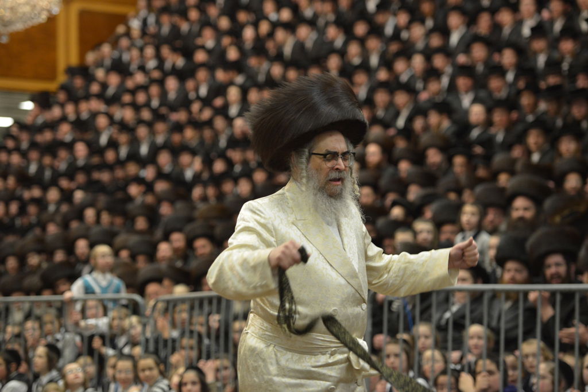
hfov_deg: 19.5
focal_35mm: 105
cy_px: 196
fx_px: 1715
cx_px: 294
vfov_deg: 13.0
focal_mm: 105
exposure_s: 1/200
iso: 2200
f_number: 2.8
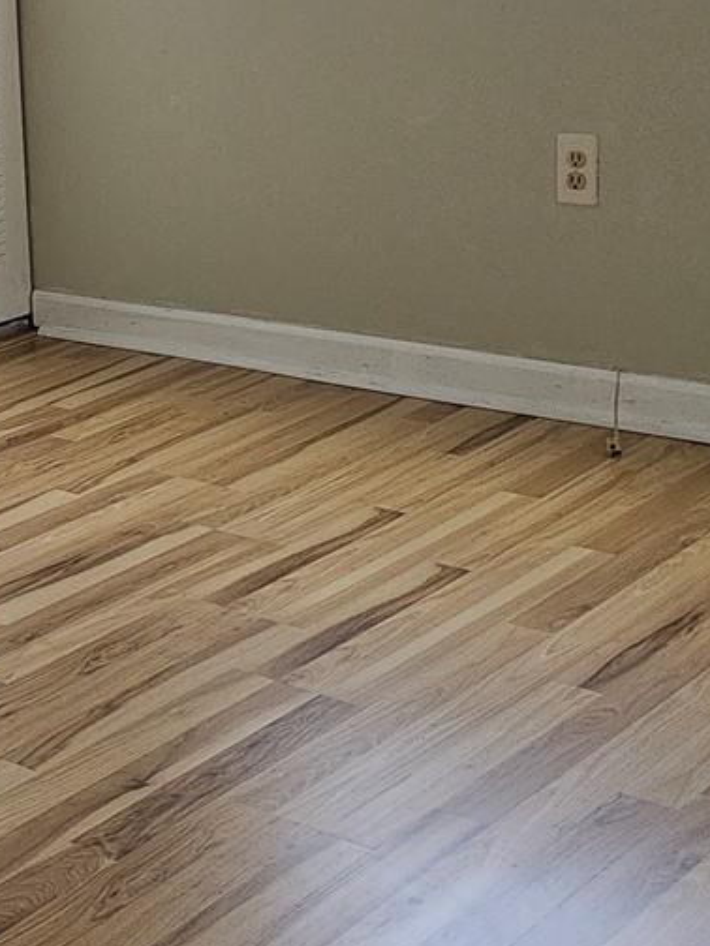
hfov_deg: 18.5
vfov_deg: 26.4
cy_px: 252
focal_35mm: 73
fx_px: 1996
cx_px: -265
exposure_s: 1/60
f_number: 1.7
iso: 80
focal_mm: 6.3
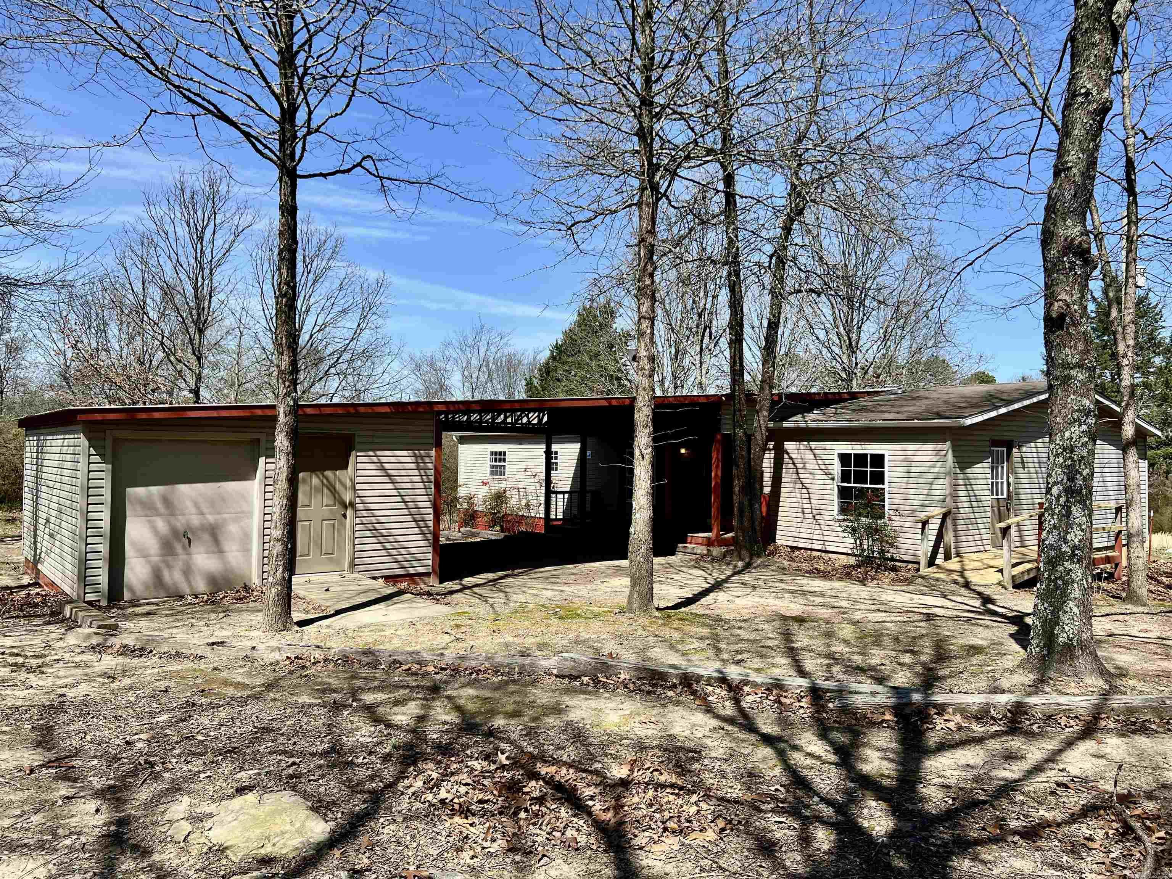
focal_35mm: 26
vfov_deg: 53.1
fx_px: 880
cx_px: 586
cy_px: 440
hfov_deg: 67.3
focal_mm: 5.7
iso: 50
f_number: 1.5
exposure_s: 1/3356
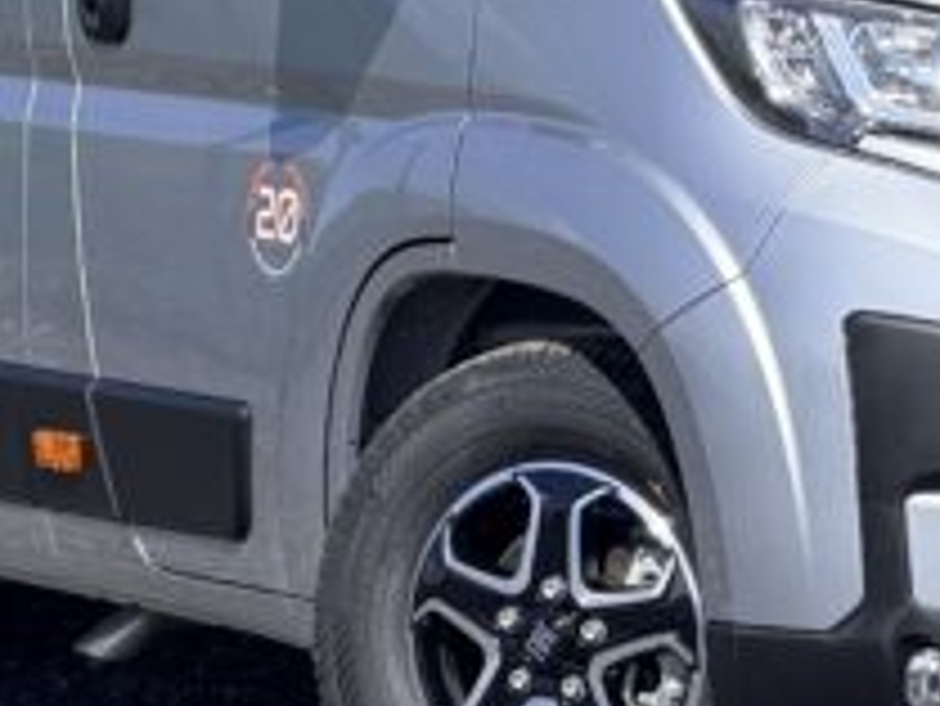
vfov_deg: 3.9
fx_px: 10406
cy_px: -112
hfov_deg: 5.2
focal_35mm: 383
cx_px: 499
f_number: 2.8
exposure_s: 1/638
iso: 32
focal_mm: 16.89
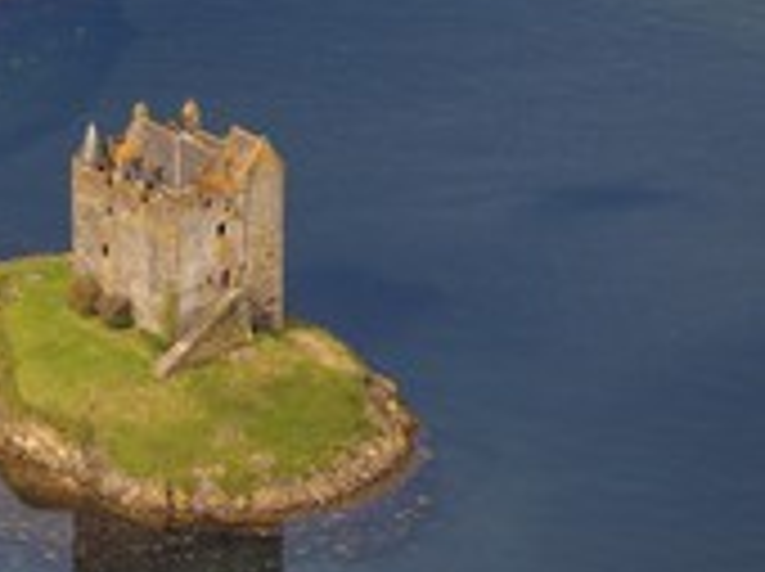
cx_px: -112
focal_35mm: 476
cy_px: 153
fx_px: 10505
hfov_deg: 4.2
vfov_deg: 3.1
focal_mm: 200
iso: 200
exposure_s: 1/800
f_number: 4
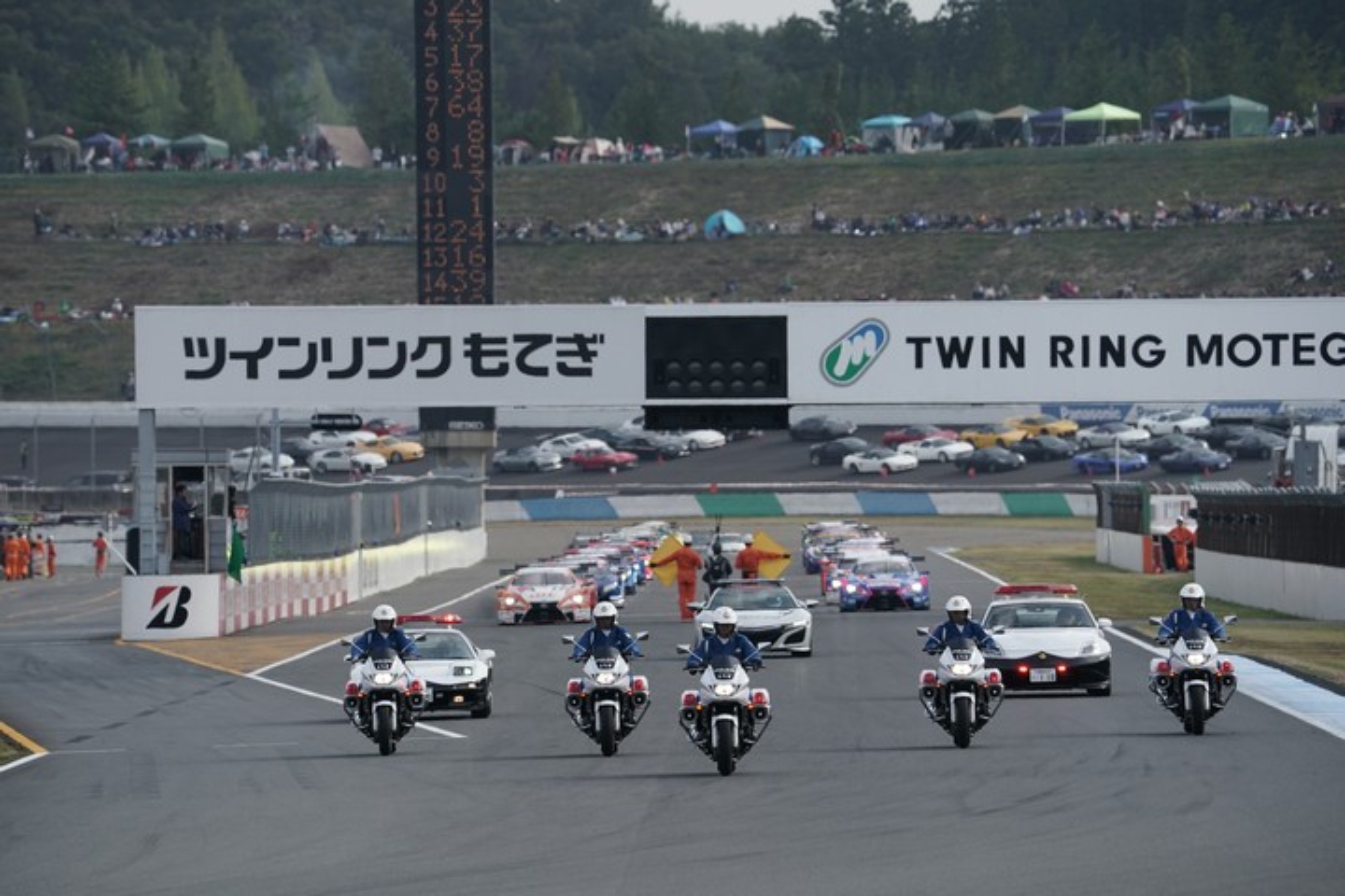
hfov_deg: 5.1
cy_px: 448
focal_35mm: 404
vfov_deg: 3.4
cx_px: 672
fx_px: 15093
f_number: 8
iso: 400
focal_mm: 404
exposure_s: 1/800
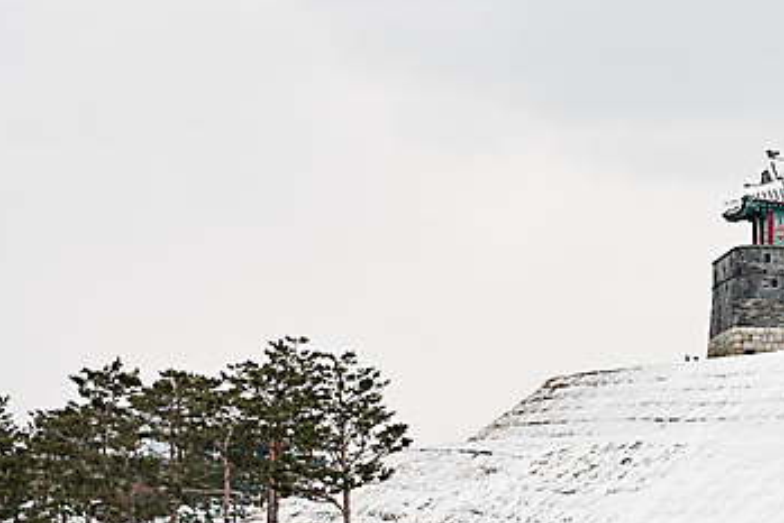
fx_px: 2244
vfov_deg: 13.3
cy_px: 155
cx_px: 482
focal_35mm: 103
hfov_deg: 19.8
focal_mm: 60
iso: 100
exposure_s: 1/640
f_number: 5.6
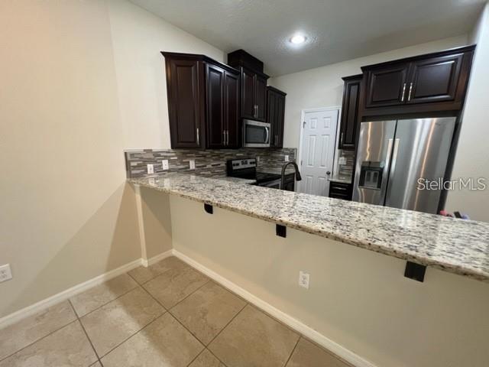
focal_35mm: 13
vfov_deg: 89.9
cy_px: 184
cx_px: 244
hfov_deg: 106.2
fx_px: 184
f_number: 1.8
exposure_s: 1/60
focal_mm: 1.57
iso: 250
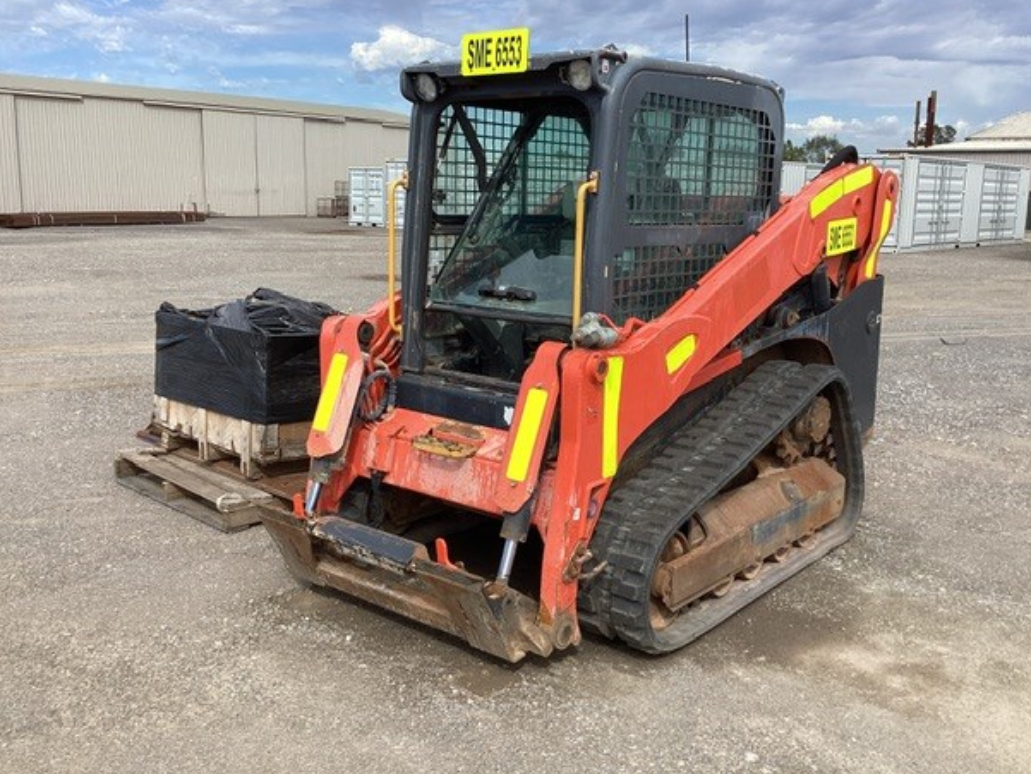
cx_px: 539
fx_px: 983
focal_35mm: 33
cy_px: 367
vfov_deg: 42.9
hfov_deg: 55.3
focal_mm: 3.3
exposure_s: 1/936
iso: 25
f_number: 2.4
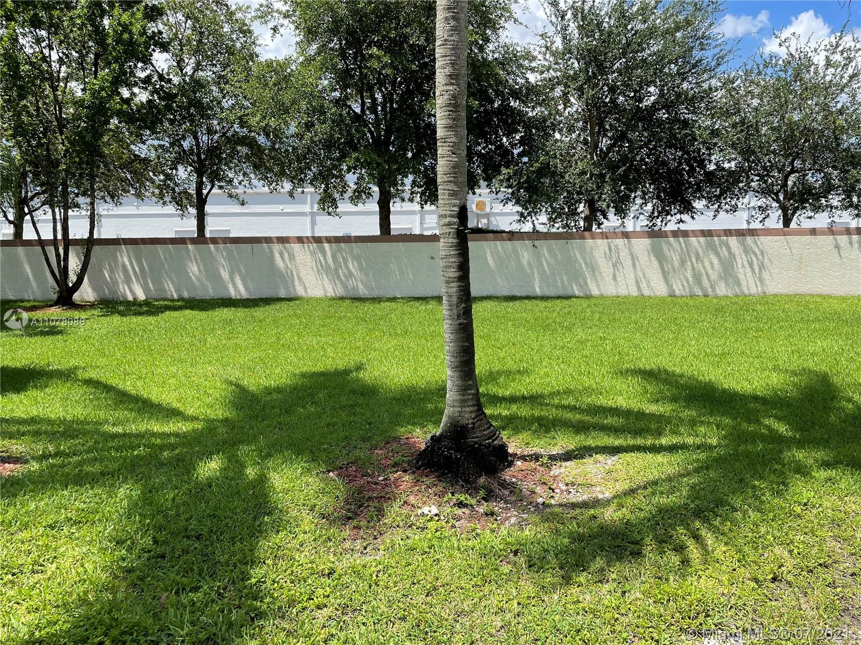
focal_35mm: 26
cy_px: 322
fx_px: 647
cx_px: 430
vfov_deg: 53.1
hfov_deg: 67.3
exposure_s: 1/2132
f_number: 1.6
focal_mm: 4.2
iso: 32
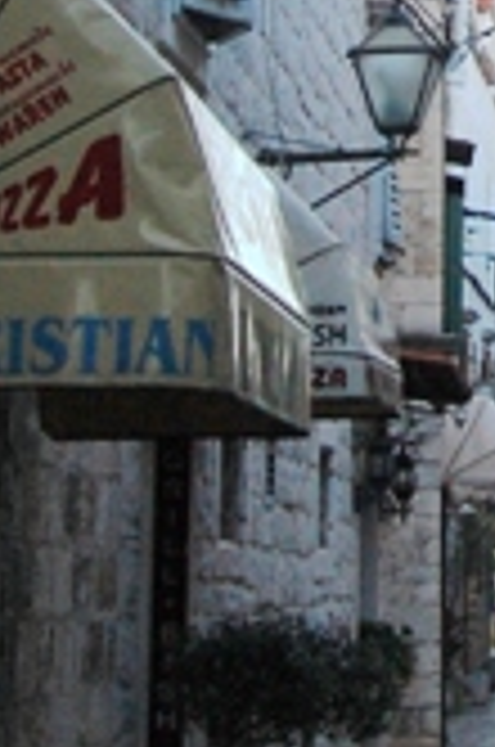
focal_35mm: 145
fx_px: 3003
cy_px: -171
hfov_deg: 9.1
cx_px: 806
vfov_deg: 13.7
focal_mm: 20
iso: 400
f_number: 9
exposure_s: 1/100
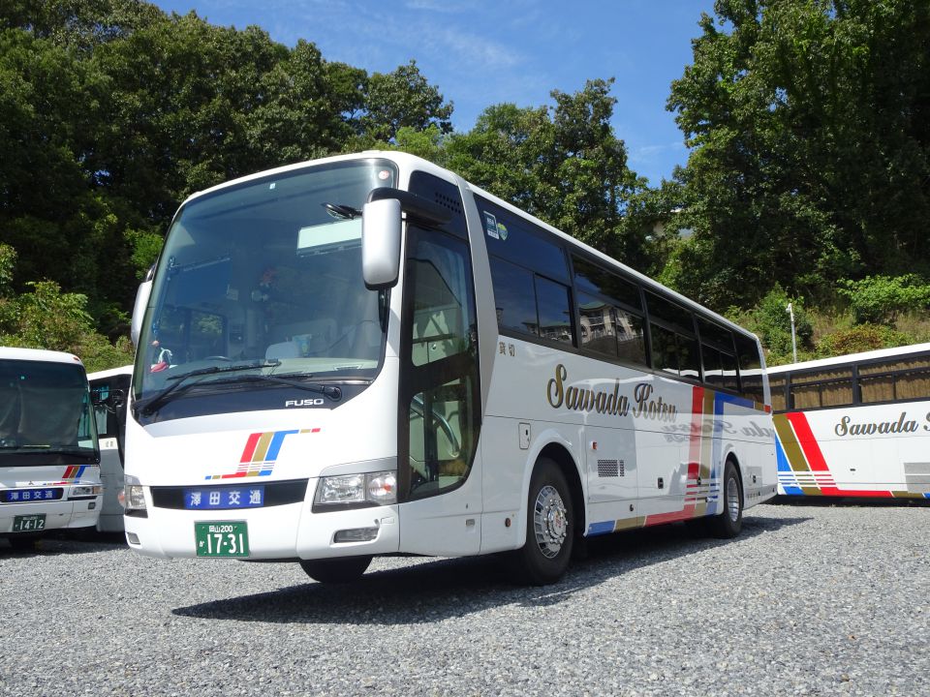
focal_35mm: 34
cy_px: 348
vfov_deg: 41.8
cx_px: 465
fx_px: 913
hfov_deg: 54.0
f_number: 4
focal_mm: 5.79
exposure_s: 1/640
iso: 80
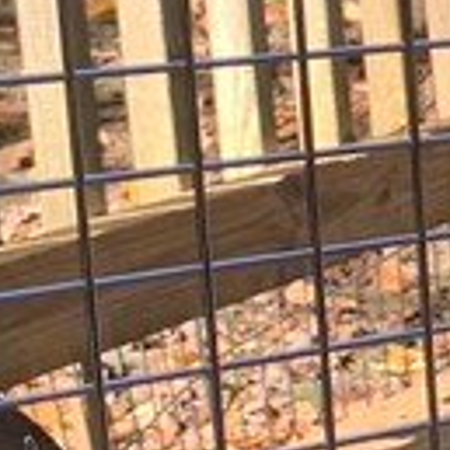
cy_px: 366
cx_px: 1495
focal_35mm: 190
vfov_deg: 9.2
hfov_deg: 7.6
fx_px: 2794
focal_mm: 4.25
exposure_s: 1/129
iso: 25
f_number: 1.8
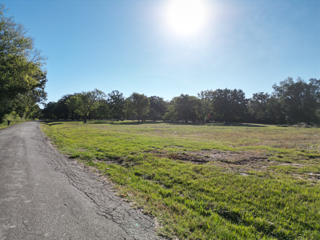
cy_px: 120
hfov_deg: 71.6
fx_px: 222
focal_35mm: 24
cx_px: 160
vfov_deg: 56.8
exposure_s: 1/5000
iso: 200
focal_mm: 6.72
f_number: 1.7
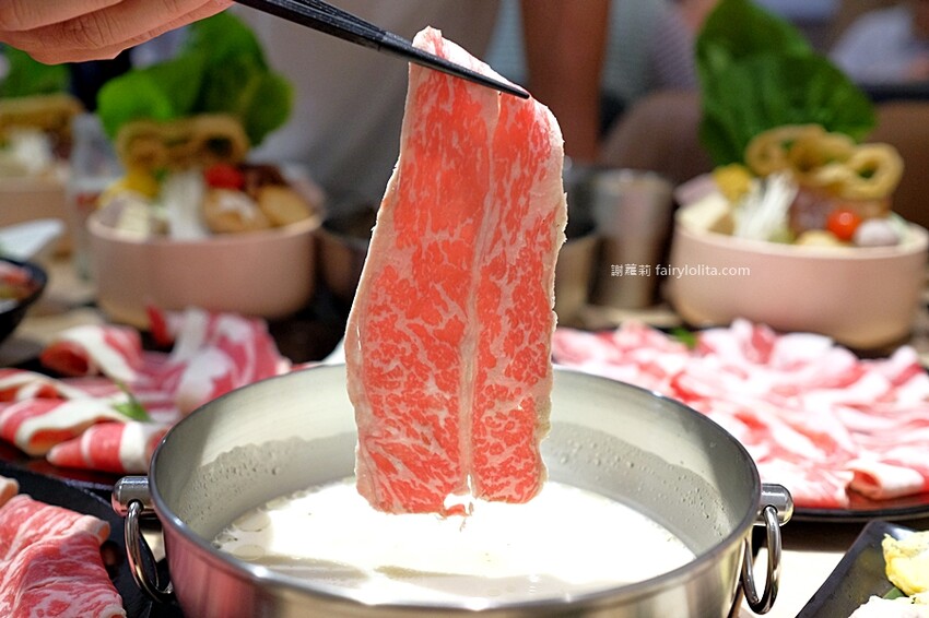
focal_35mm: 35
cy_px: 309
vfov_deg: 37.8
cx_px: 464
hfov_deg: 54.5
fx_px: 903
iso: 2000
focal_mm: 23
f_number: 2.8
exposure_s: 1/180
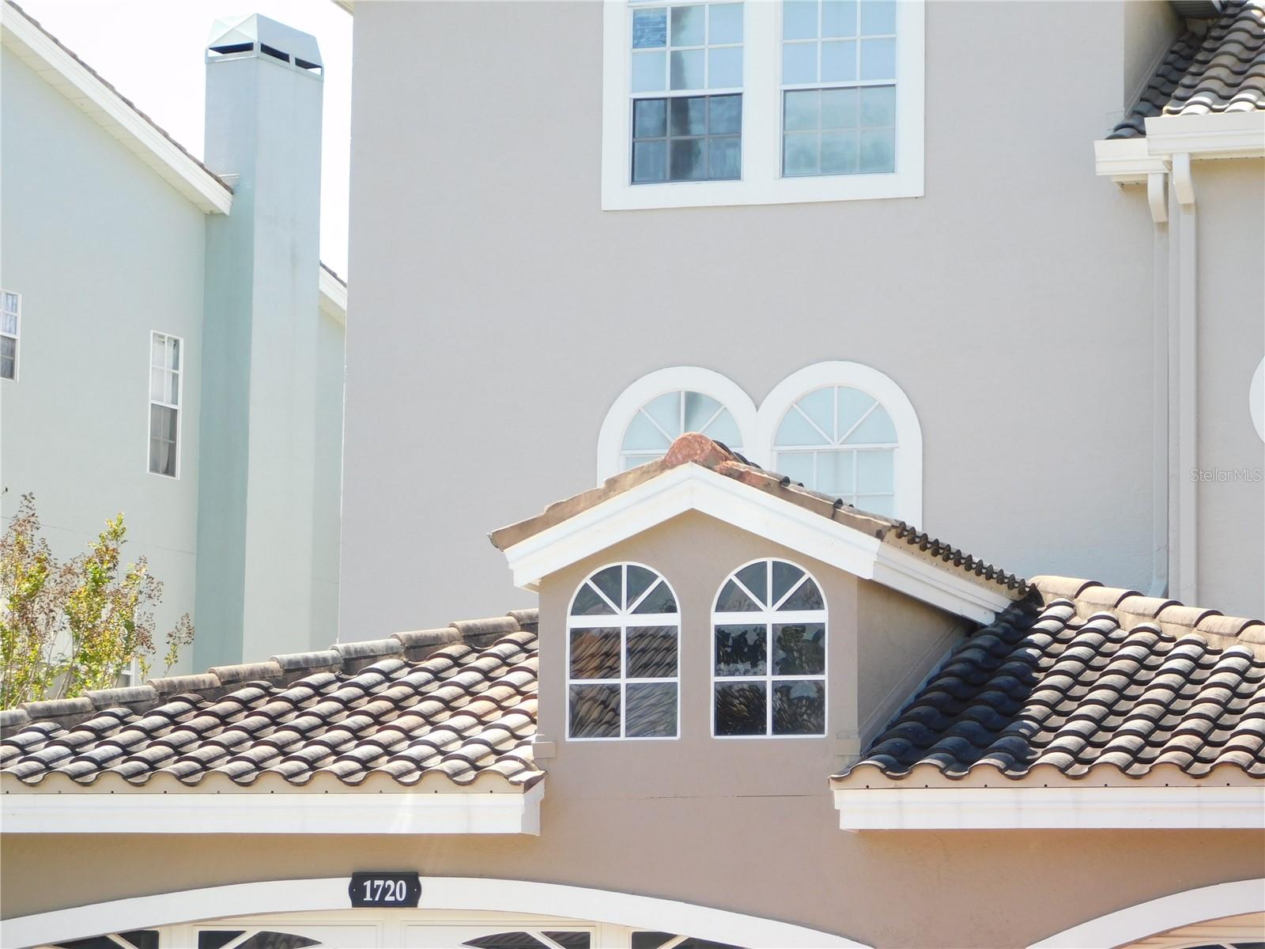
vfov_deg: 12.9
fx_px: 4203
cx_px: 632
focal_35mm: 115
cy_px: 474
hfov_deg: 17.1
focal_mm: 20.3
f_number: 4.8
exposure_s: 1/200
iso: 125
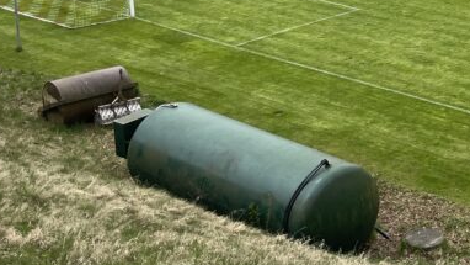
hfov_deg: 25.0
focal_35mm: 76
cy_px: -58
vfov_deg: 15.3
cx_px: 573
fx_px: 947
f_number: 1.6
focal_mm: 4.2
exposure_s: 1/2451
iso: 32
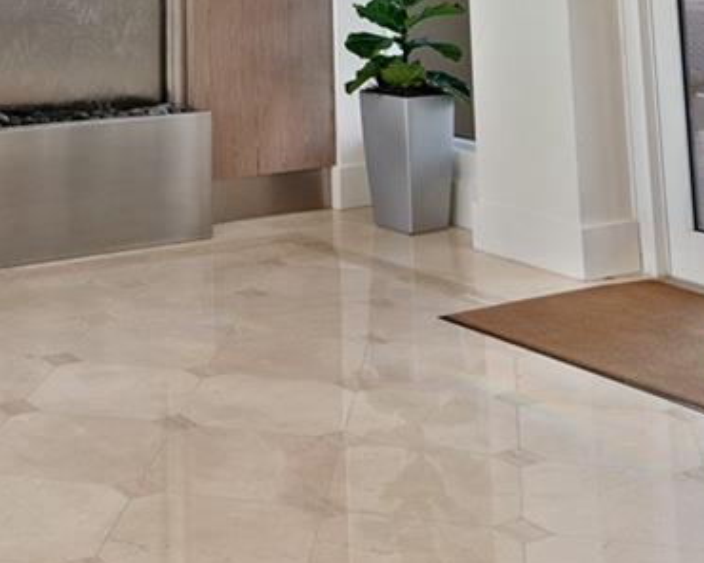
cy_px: -392
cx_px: 120
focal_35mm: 69
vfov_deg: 18.3
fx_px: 1438
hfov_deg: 26.9
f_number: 8
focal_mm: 17
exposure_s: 1/50
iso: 200
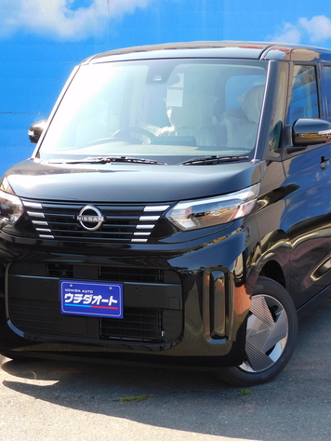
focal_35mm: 81
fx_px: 1032
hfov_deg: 18.2
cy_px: 220
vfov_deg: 24.1
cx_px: 184
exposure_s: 1/160
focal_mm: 10.7
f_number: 4.2
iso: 125
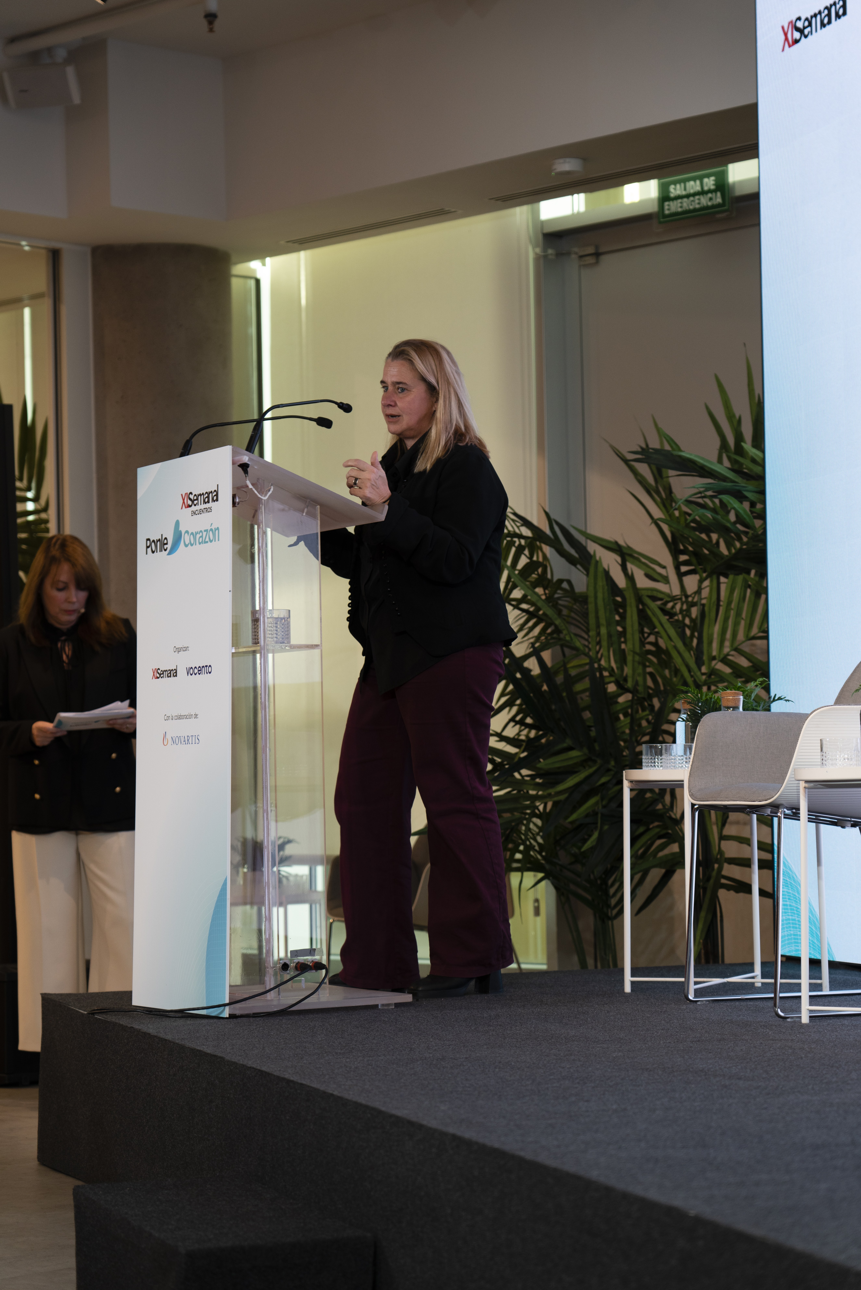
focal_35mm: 80
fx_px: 2869
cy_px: 645
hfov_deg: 17.1
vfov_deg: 25.4
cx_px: 430
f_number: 4
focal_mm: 80
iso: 640
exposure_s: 1/160
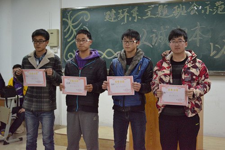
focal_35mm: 57
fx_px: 356
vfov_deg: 23.8
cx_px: 112
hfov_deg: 35.1
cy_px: 75
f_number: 5
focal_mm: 38
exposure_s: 1/15
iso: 900
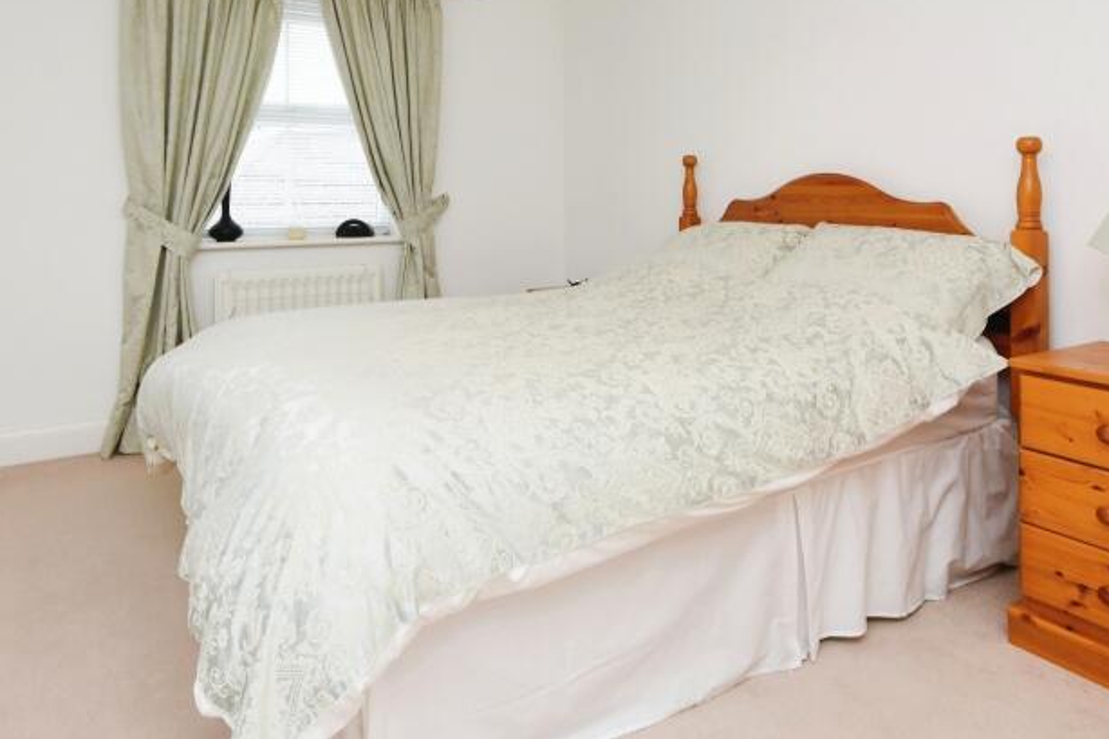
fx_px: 770
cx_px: 520
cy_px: 172
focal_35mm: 25
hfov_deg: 71.5
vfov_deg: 48.9
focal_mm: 10
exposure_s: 1/30
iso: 640
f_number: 8
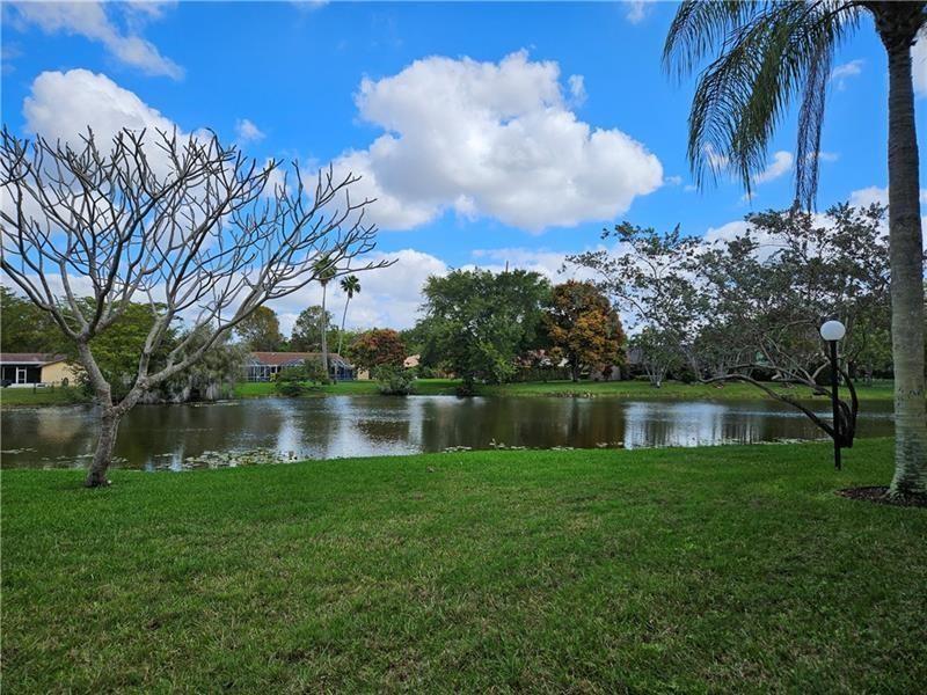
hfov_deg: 73.9
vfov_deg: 58.9
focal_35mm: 23
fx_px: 616
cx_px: 464
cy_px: 348
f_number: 1.8
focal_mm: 5.4
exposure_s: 1/2005
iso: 25
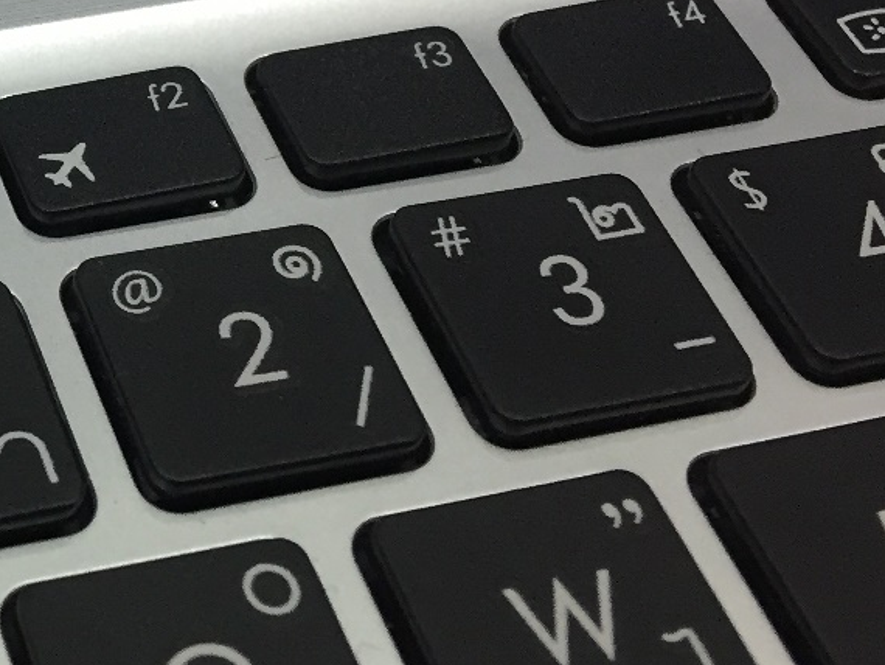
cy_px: -44
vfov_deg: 17.3
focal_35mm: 83
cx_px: -255
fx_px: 2123
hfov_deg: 21.4
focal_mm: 4.15
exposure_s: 1/33
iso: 125
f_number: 2.2
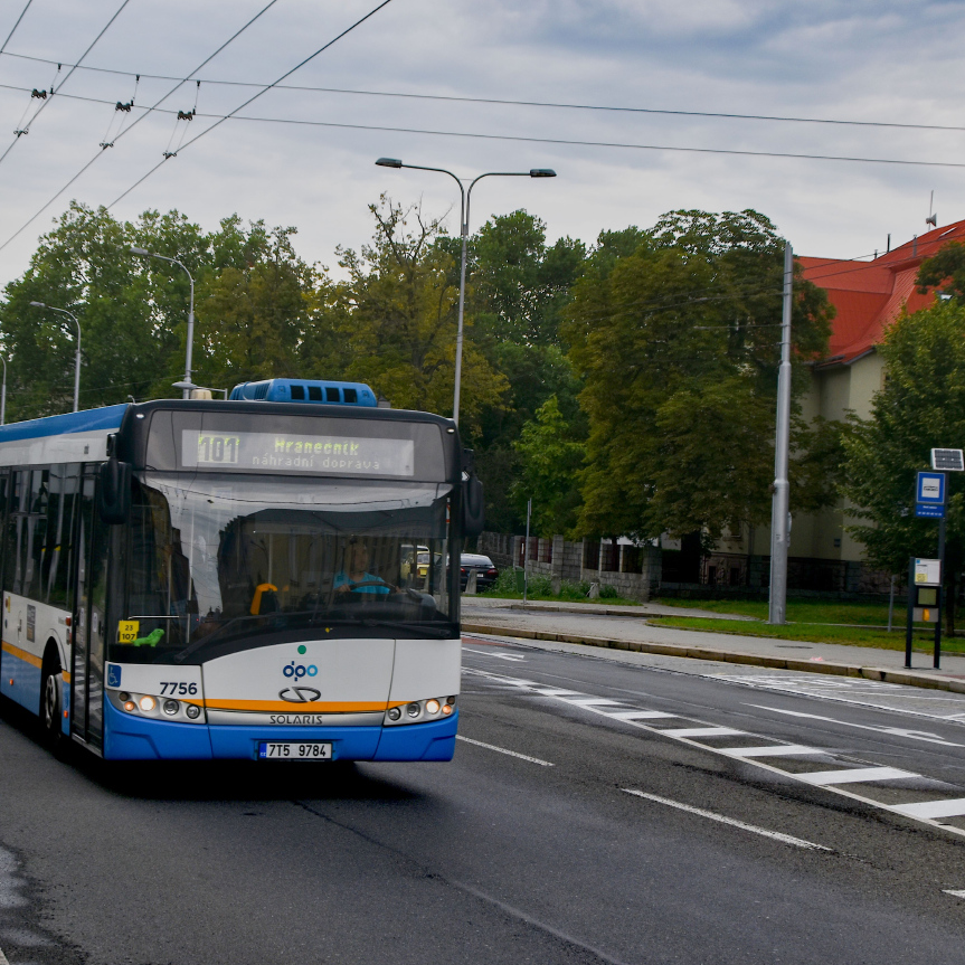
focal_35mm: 73
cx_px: 360
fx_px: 2302
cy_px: 482
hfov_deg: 23.6
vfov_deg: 23.7
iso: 200
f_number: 8
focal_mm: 38
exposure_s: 1/320
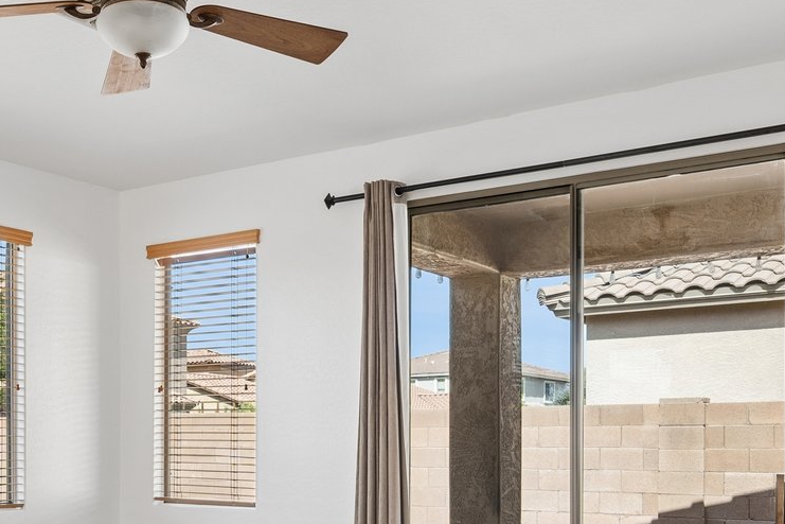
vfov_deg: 27.2
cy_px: 441
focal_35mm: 48
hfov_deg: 40.1
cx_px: 236
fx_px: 1055
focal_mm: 17.5
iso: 320
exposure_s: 1/250
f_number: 8
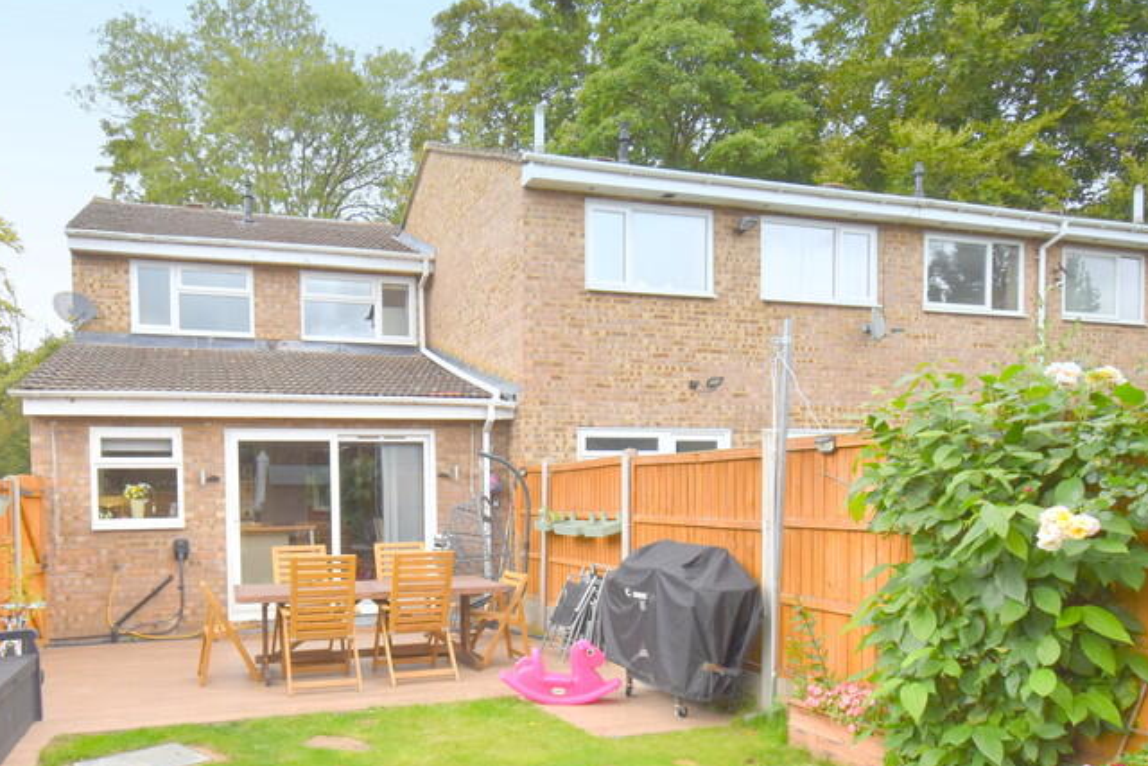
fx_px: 765
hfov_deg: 72.7
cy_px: 530
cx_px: 441
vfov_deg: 51.8
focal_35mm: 24
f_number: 7.1
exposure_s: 1/250
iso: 200
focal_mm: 10
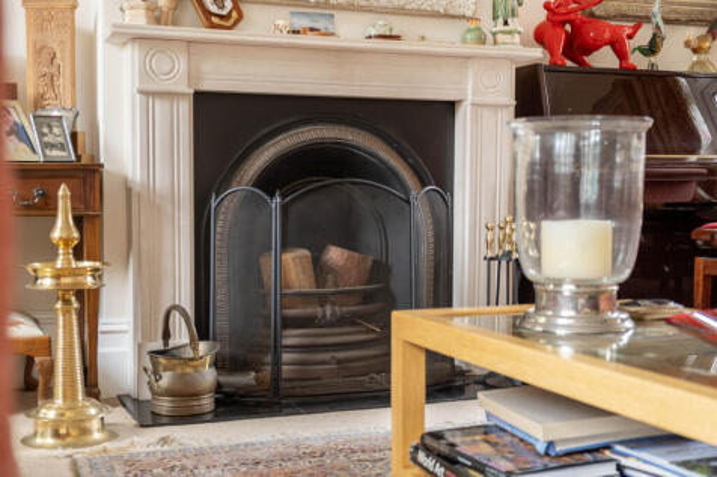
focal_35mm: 49
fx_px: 976
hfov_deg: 40.4
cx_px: 358
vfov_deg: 27.5
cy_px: 238
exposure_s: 1/6
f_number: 4
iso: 320
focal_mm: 32.9
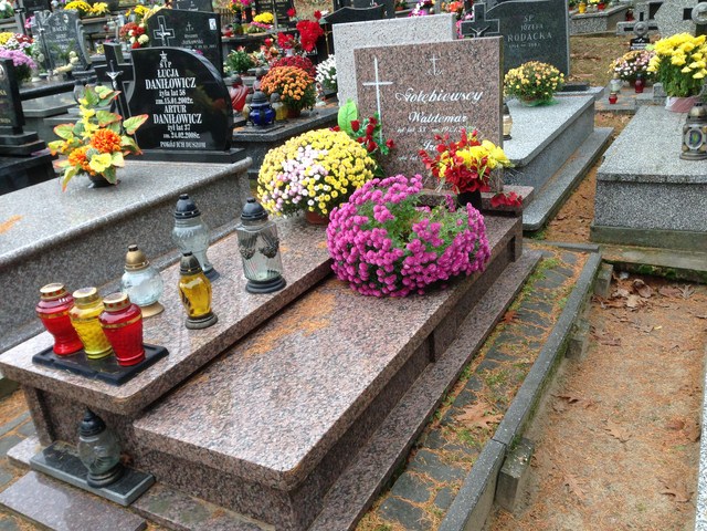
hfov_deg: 55.4
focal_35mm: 33
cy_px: 266
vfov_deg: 42.9
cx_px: 354
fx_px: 674
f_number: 2.4
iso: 80
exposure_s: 1/120
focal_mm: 4.12
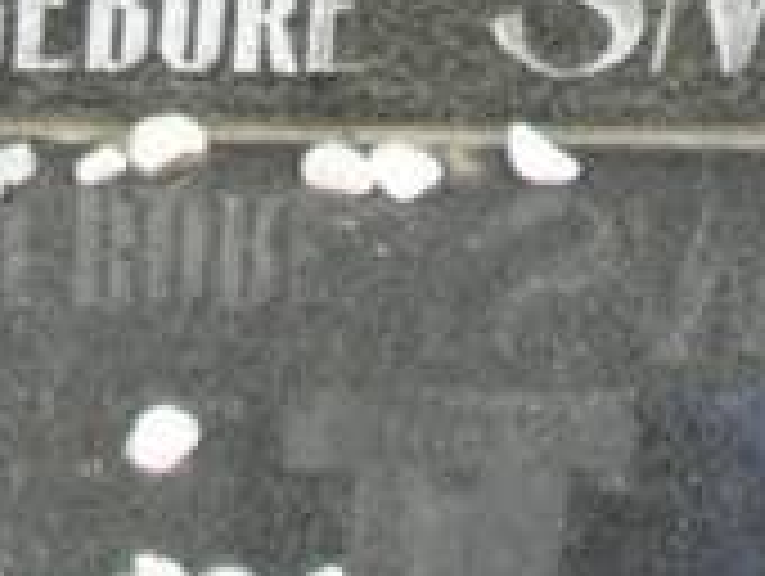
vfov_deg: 5.4
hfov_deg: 7.3
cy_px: -810
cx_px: -162
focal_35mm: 268
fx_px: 5931
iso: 50
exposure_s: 1/320
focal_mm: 5.8
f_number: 2.9
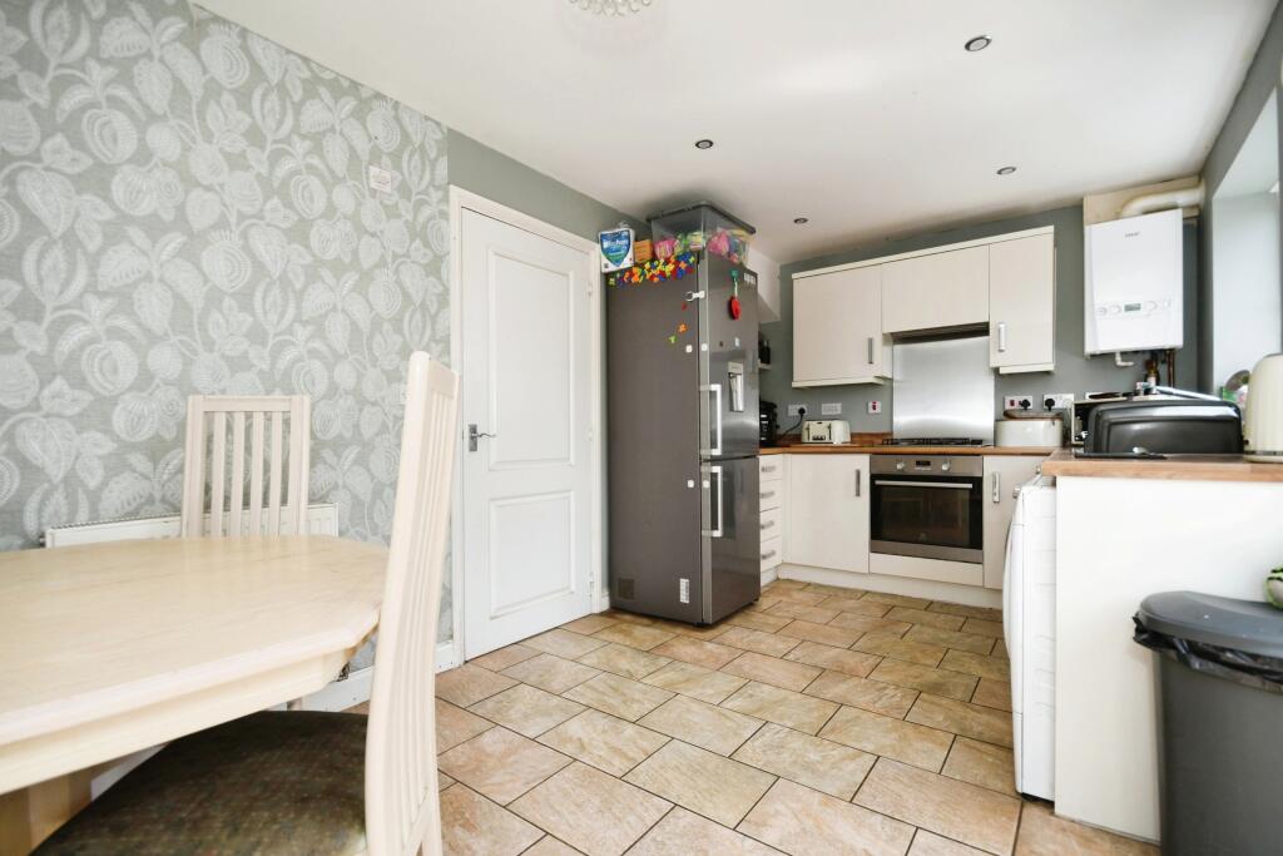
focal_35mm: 16
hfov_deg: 96.7
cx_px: 642
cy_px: 428
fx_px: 570
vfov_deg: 73.8
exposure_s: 1/60
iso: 200
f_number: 8
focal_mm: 11
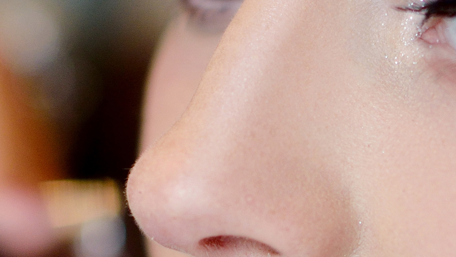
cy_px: 471
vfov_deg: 3.0
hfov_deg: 5.4
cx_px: 341
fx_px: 4801
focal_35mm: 397
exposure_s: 1/160
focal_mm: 85
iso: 250
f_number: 2.2
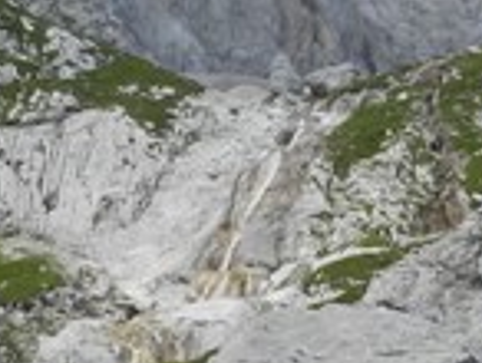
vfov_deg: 9.2
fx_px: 2245
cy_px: 310
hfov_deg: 12.2
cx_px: 373
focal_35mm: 161
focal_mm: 4
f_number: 4
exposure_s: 1/800
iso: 160
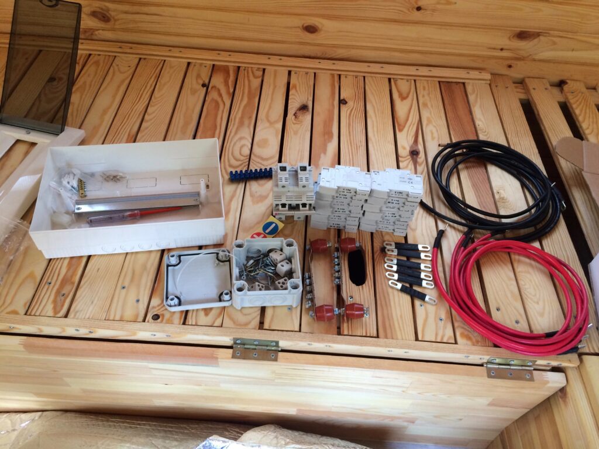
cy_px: 224
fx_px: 502
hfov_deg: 61.7
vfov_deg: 48.2
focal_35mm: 29
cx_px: 300
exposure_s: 1/33
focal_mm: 4.15
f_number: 2.2
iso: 64
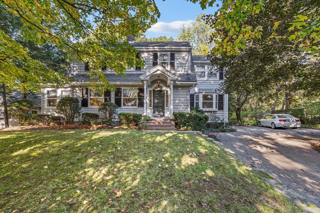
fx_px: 142
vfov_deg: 73.8
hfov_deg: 96.7
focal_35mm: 16
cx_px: 160
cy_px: 106
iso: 320
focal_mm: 16
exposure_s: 1/8
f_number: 8
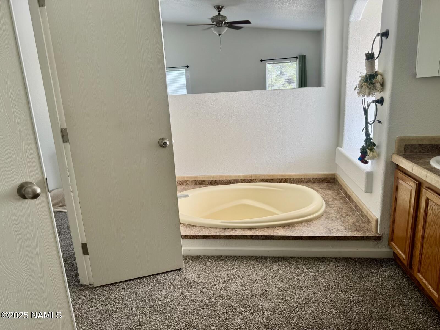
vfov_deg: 56.8
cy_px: 165
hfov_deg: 71.6
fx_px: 305
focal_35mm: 24
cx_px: 220
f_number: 1.78
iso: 80
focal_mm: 6.76
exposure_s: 1/121
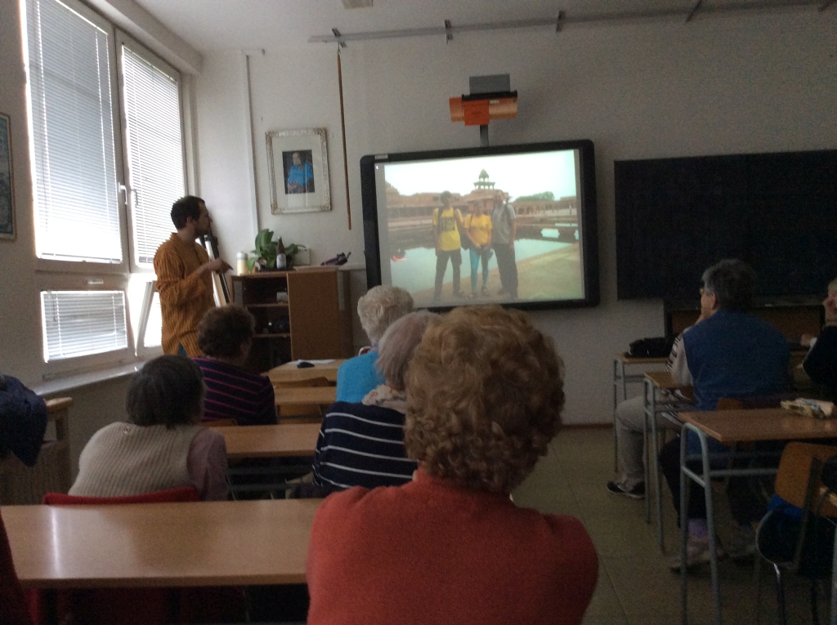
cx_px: 418
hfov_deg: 56.9
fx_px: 773
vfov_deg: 44.1
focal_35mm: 32
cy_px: 312
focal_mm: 3.3
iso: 125
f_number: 2.4
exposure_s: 1/24
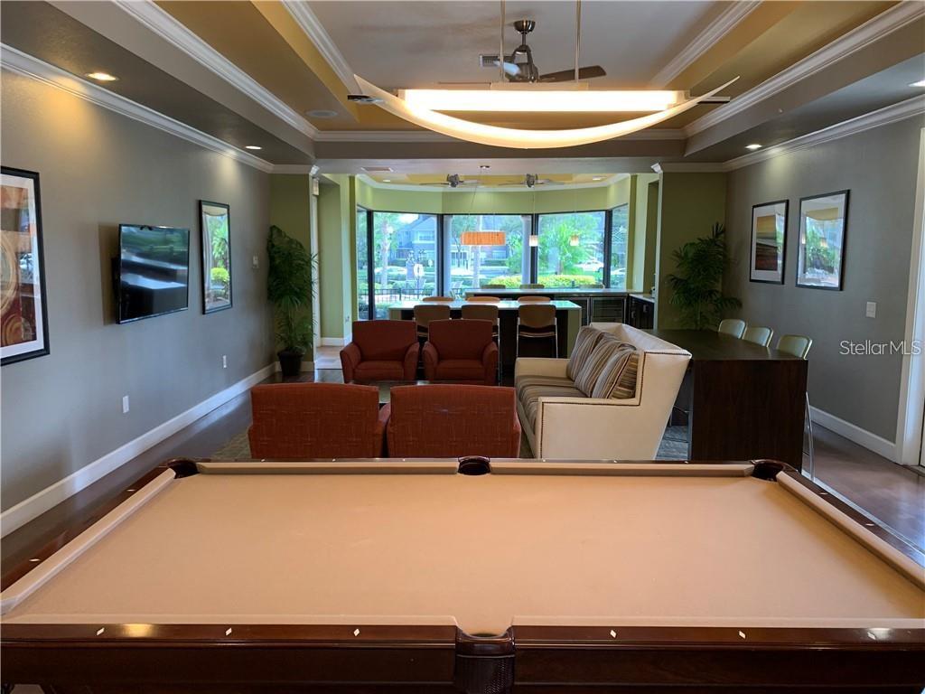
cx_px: 462
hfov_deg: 67.3
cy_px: 347
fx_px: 695
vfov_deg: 53.1
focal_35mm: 26
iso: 100
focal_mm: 4.25
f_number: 1.8
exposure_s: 1/60
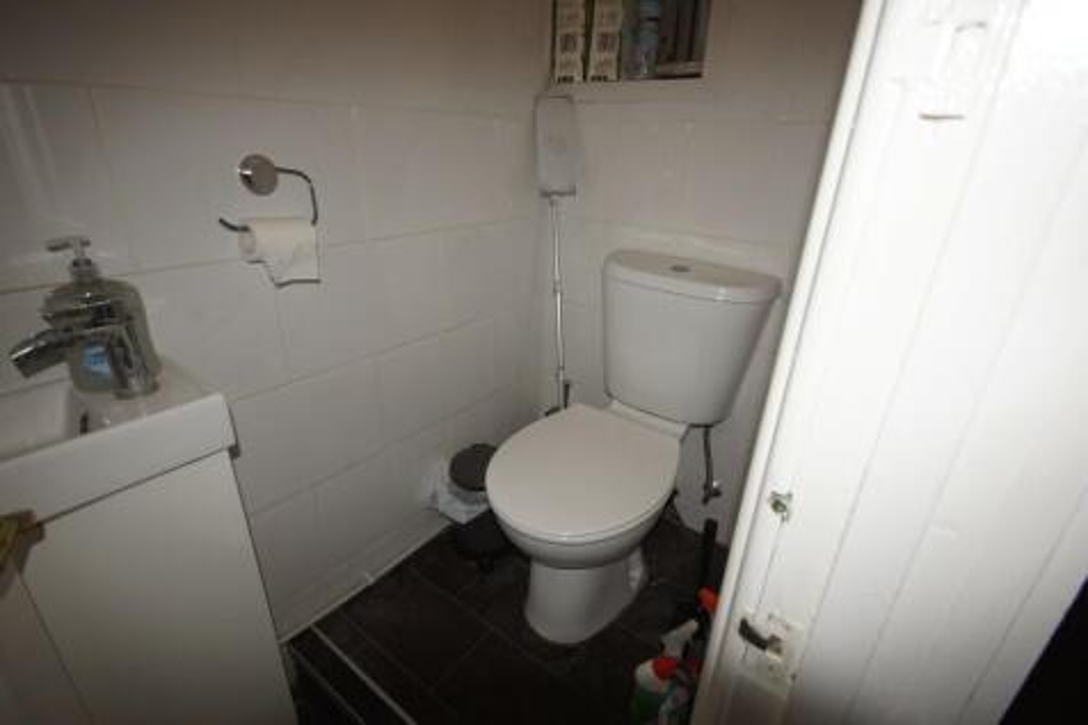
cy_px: 362
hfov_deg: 95.0
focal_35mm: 16
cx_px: 544
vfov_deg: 72.0
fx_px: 498
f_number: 4.5
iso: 250
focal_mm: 11
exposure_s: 1/125
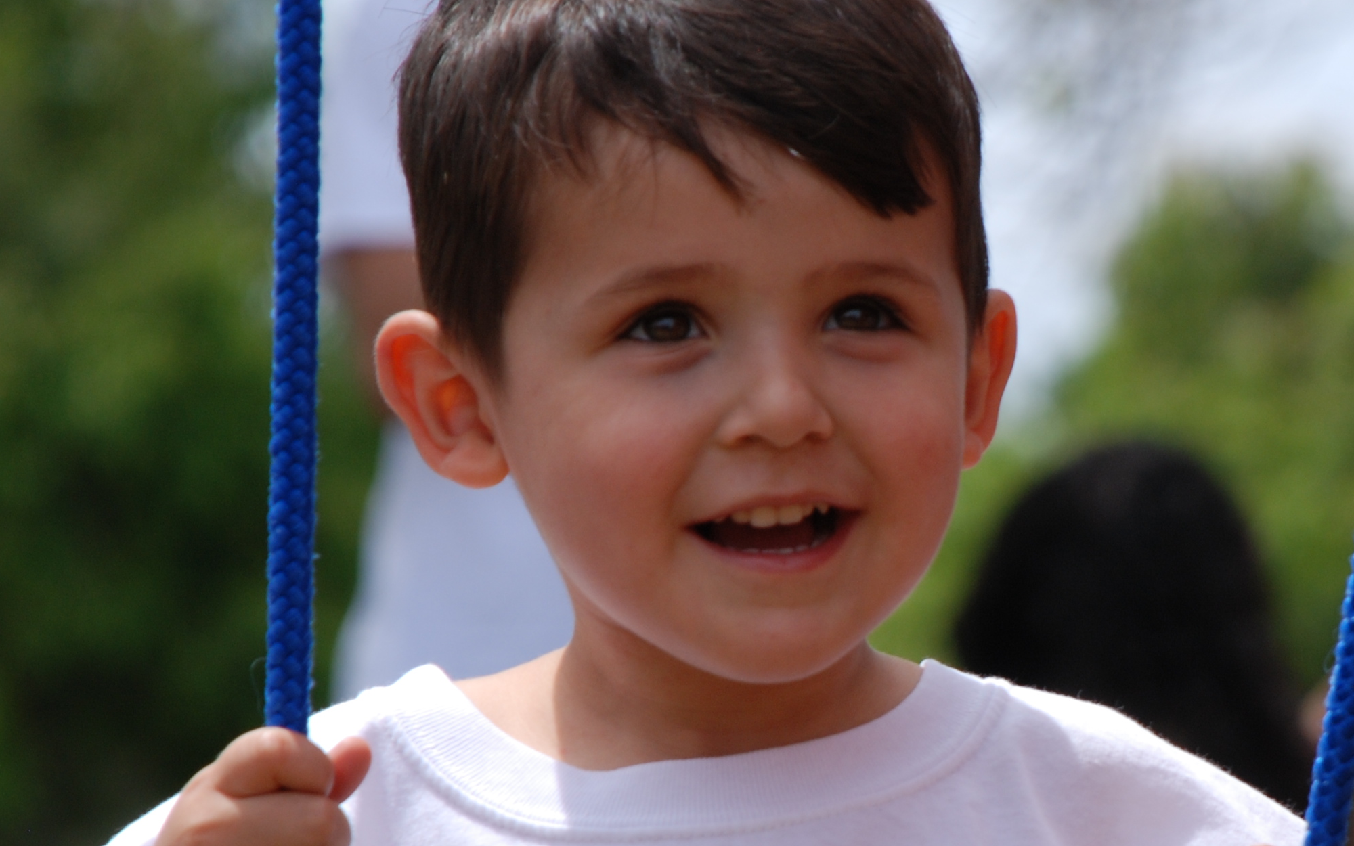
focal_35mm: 400
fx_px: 14760
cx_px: 1112
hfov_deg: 5.2
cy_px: 717
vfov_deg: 3.3
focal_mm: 135
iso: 180
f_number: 5.6
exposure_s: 1/500
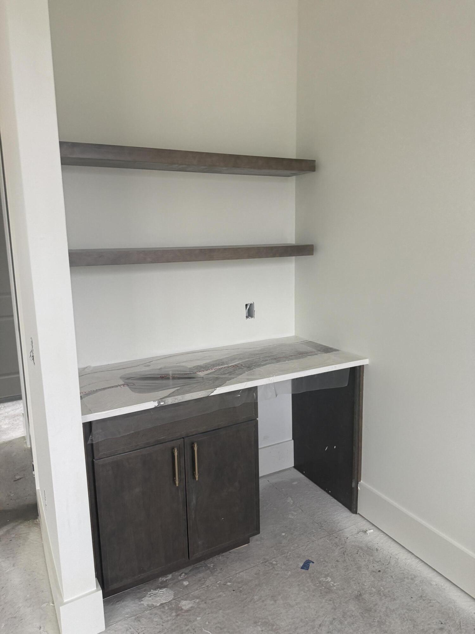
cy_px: 317
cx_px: 238
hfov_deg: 56.8
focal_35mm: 24
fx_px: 439
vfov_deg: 71.6
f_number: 1.78
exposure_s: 1/103
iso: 200
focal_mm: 6.76
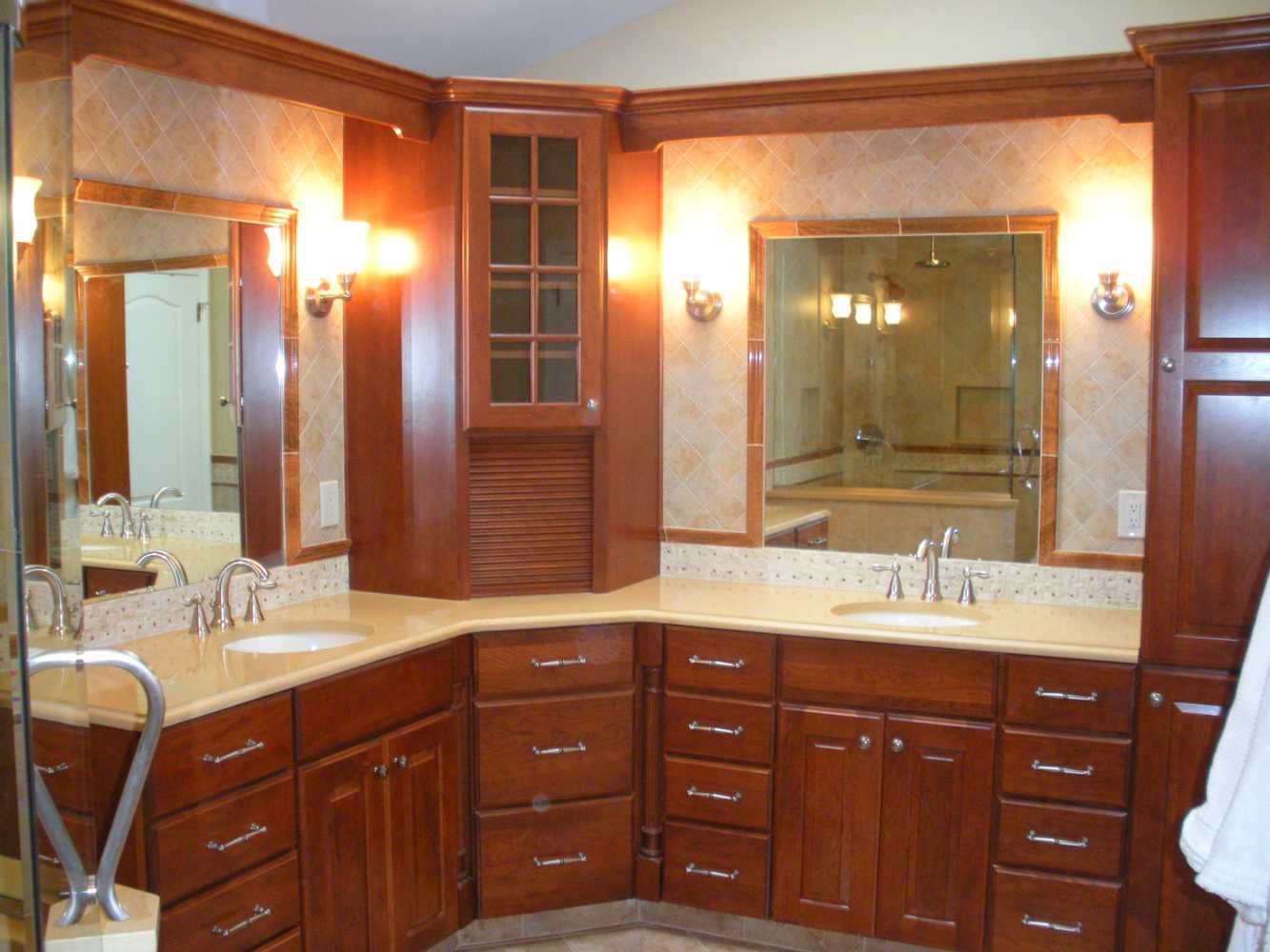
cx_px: 635
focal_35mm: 36
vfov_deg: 39.7
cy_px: 476
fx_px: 1321
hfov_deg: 51.4
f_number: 3.5
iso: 293
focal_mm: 6.3
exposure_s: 1/30
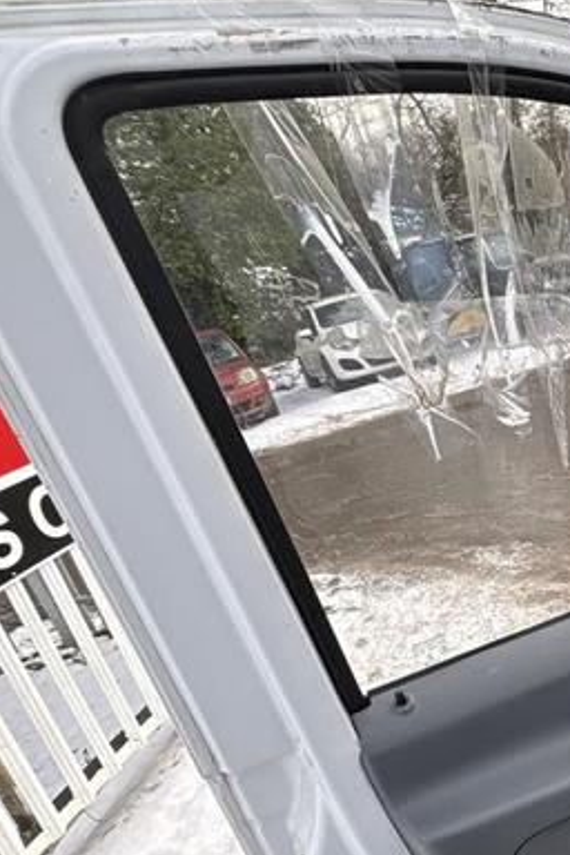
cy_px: 517
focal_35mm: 34
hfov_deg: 33.5
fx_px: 807
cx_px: 639
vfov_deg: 55.4
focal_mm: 2.22
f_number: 2.2
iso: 40
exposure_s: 1/197
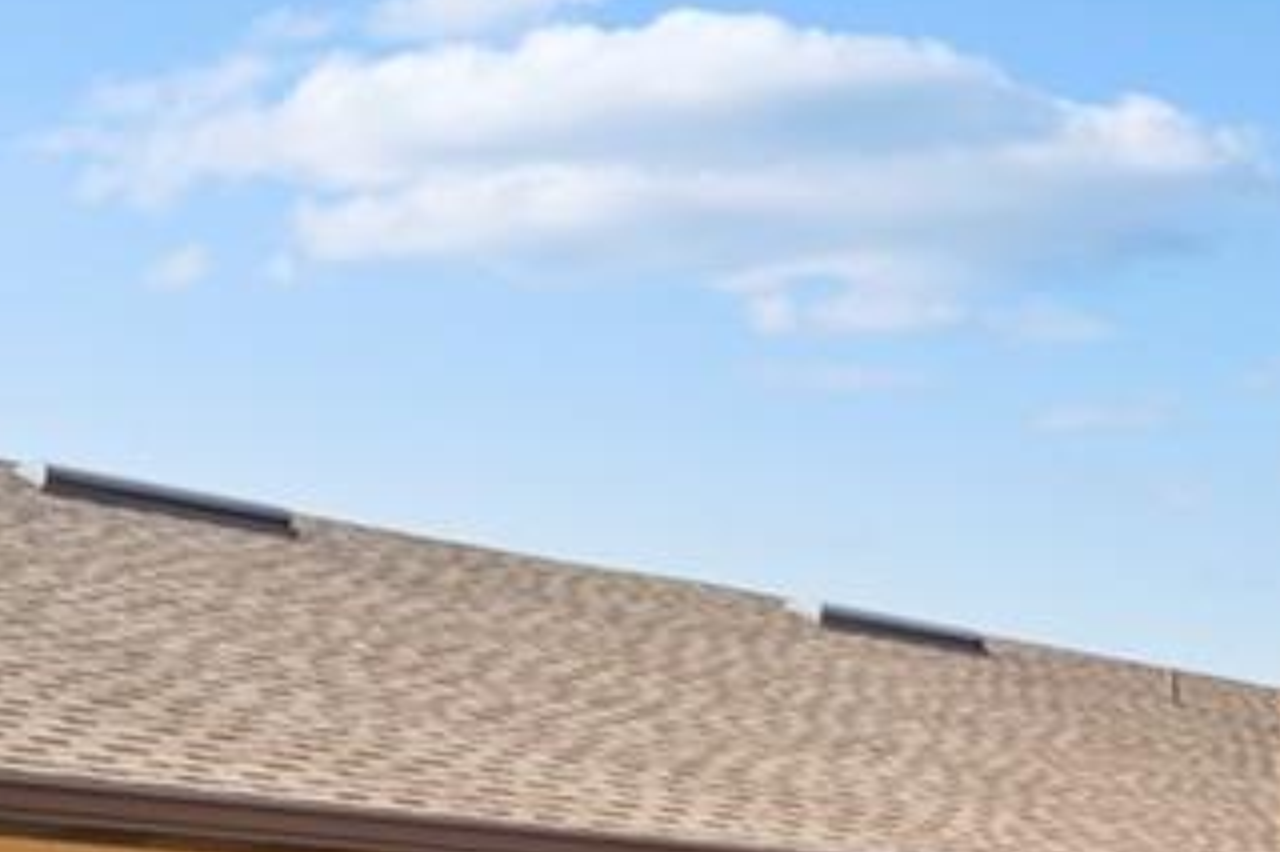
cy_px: 1336
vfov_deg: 16.3
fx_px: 2665
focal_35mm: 75
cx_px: 1212
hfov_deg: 25.9
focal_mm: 10
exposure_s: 1/25
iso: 100
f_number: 8
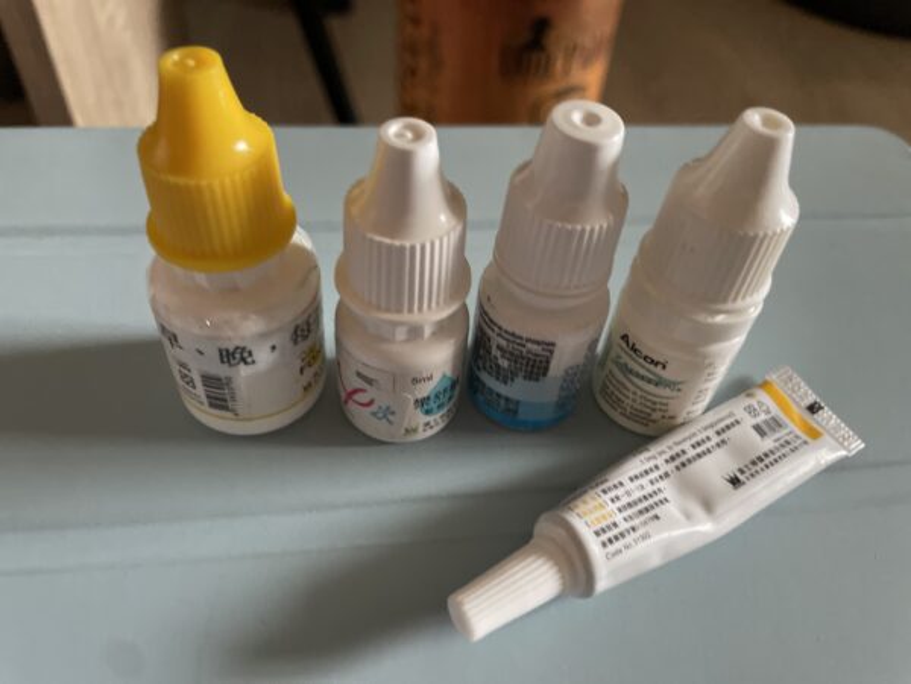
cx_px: 456
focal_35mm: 26
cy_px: 342
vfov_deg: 53.1
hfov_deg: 67.3
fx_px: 684
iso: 640
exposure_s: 1/29
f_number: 1.6
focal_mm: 4.2
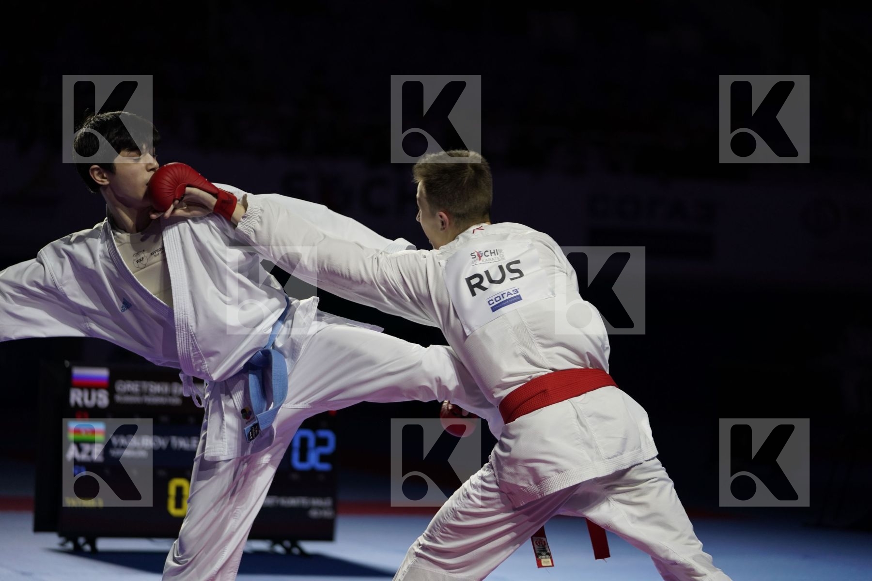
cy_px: 290
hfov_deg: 16.9
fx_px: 2931
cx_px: 436
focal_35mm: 121
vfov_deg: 11.3
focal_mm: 121
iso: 1000
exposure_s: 1/1000
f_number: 2.8
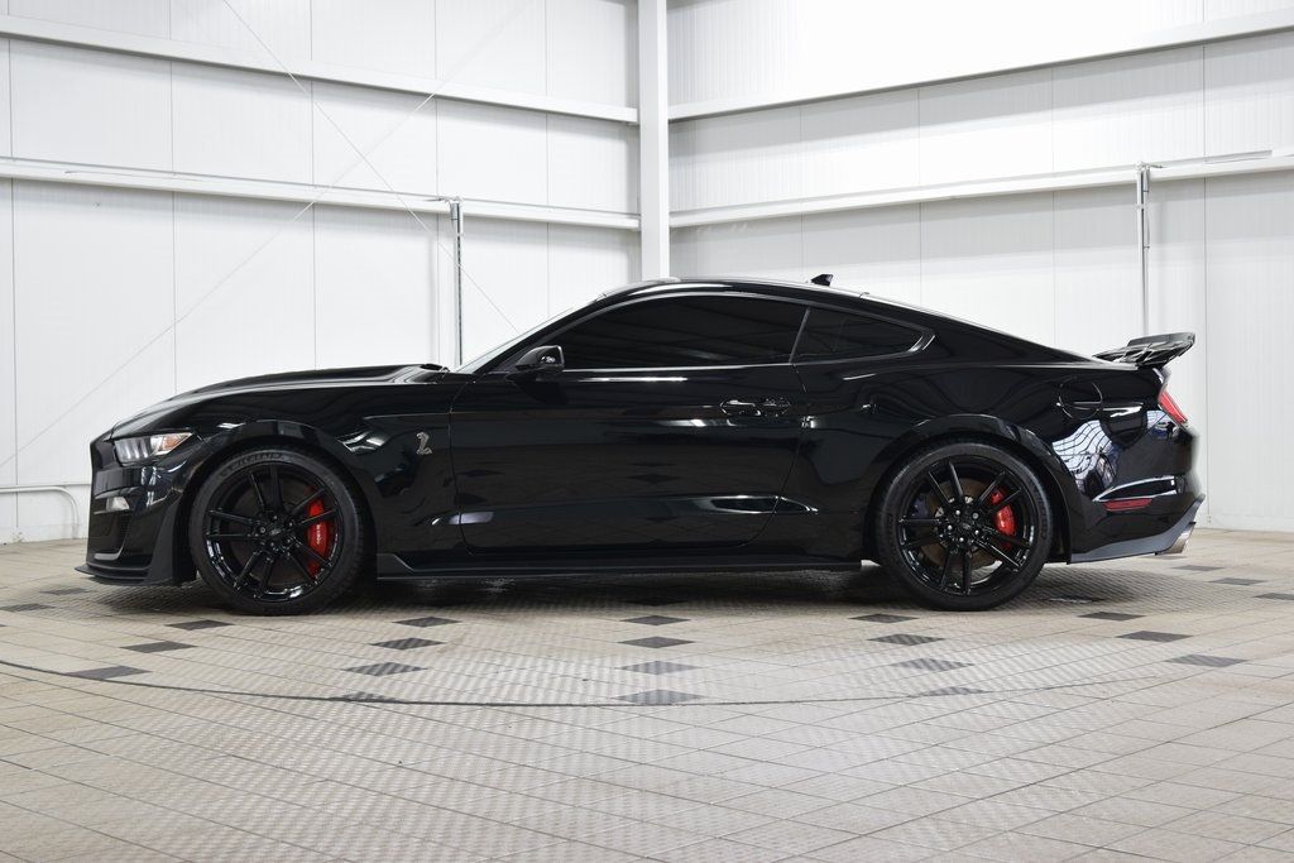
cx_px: 647
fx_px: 1833
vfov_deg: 26.5
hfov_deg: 38.9
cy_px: 432
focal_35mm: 51
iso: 560
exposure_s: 1/15
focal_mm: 34
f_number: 6.3
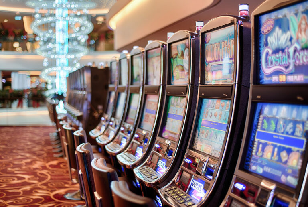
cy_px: 104
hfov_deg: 39.5
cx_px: 154
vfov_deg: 27.1
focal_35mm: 50
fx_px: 429
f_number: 1.8
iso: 200
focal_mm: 50
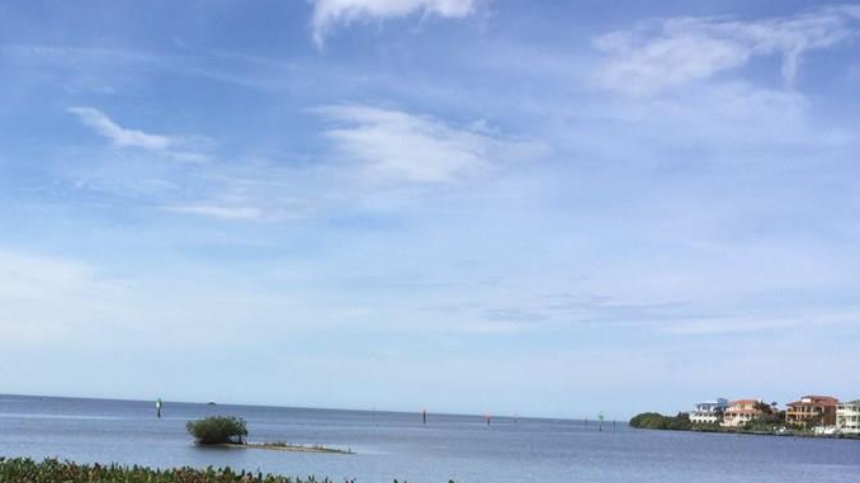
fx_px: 1163
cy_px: 441
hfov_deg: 40.2
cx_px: 307
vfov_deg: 22.9
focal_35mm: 51
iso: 25
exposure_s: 1/1235
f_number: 2.4
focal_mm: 3.3
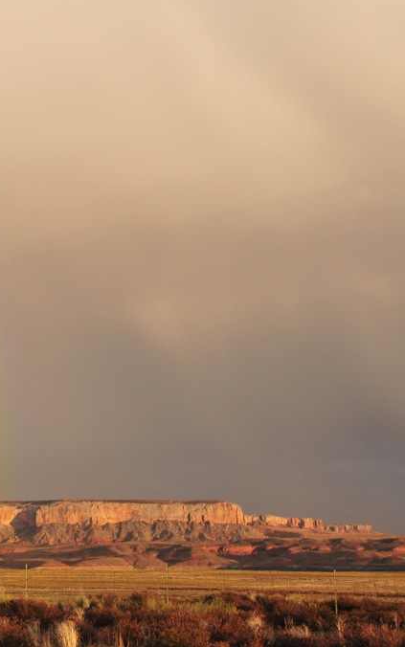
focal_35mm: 74
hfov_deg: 17.1
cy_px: 323
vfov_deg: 27.8
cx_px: -38
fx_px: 1306
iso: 200
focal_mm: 32
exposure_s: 1/200
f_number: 7.1
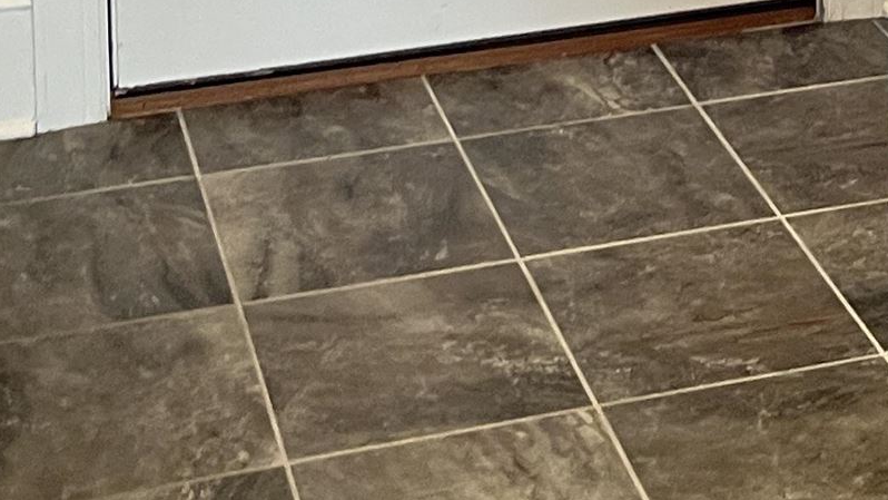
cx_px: 707
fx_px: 2567
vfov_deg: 9.9
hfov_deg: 19.4
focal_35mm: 109
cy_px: -674
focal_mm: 5.1
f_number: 1.6
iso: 250
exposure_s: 1/60
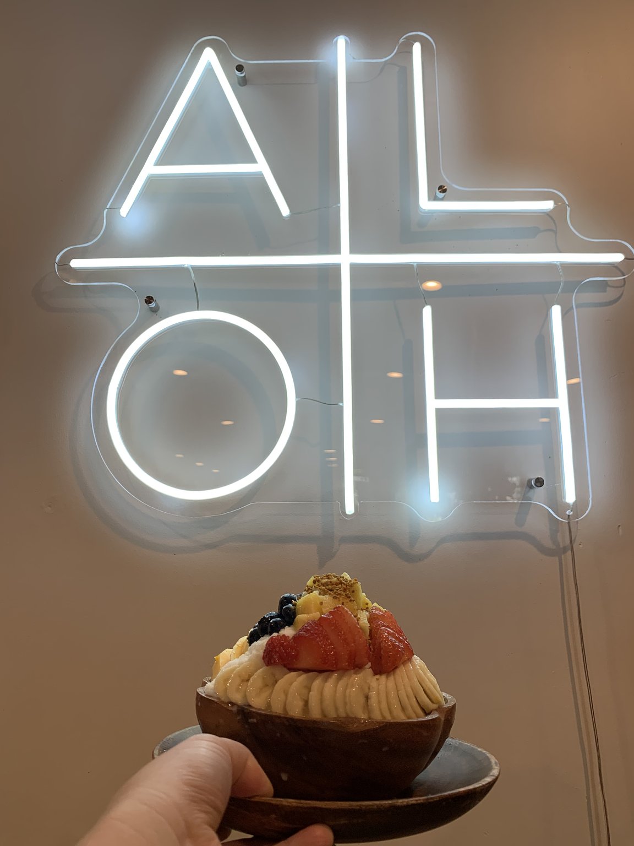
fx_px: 635
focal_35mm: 26
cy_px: 423
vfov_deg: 67.3
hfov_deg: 53.1
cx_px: 317
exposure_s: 1/78
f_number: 1.8
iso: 40
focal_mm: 4.25
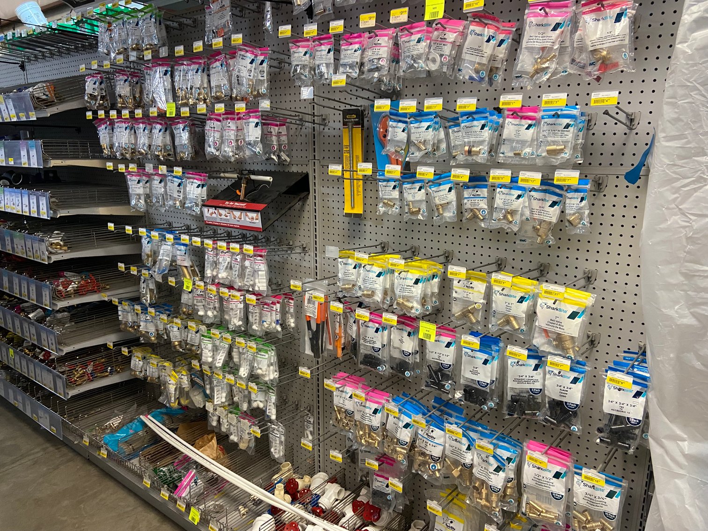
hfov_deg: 67.3
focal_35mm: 26
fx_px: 532
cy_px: 266
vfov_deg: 53.1
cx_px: 354
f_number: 1.8
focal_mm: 4.25
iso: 200
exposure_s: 1/60
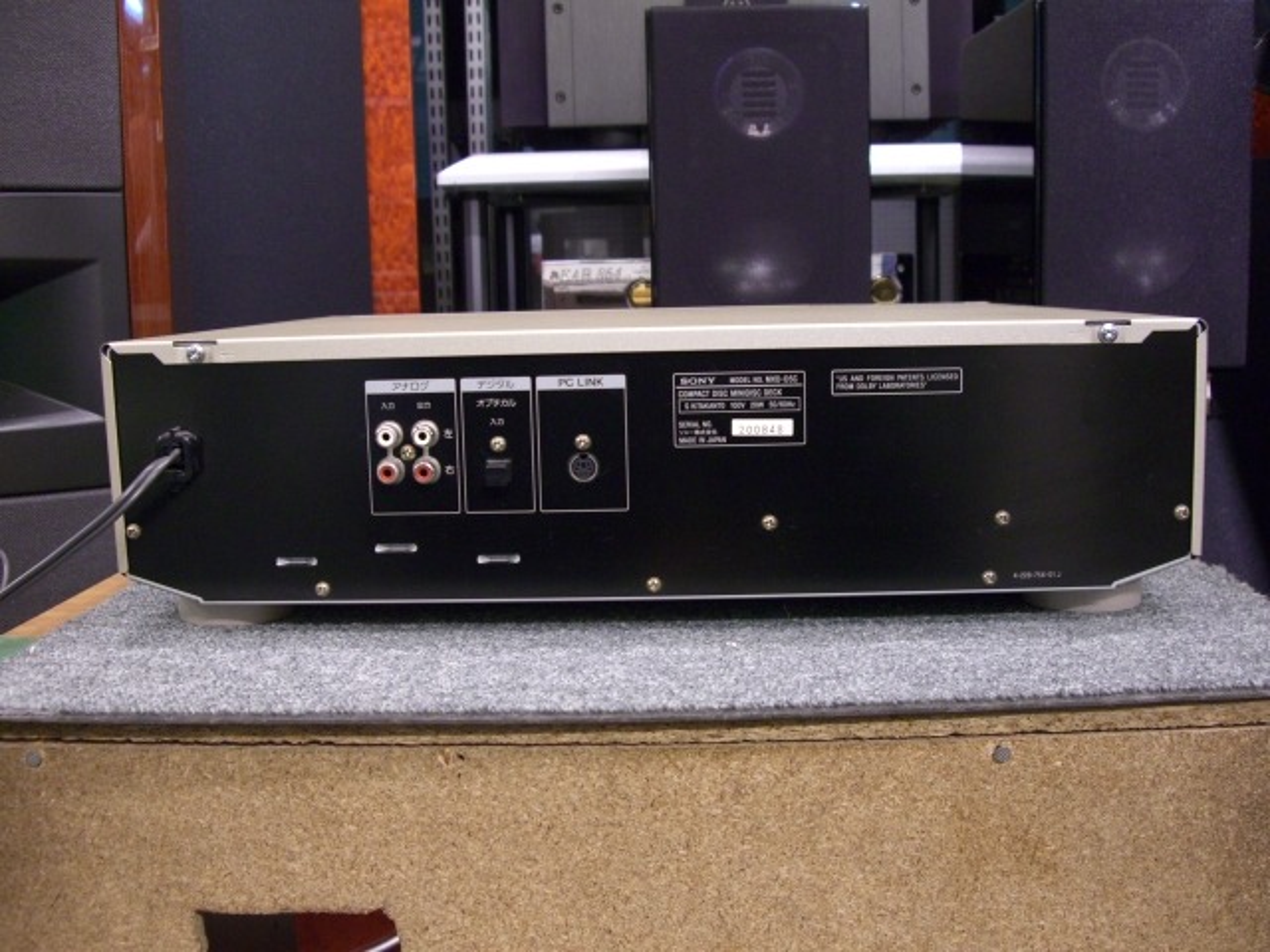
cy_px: 476
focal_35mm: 38
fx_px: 1394
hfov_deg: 49.0
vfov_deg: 37.7
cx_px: 635
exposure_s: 1/8
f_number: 2.8
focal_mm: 7.9
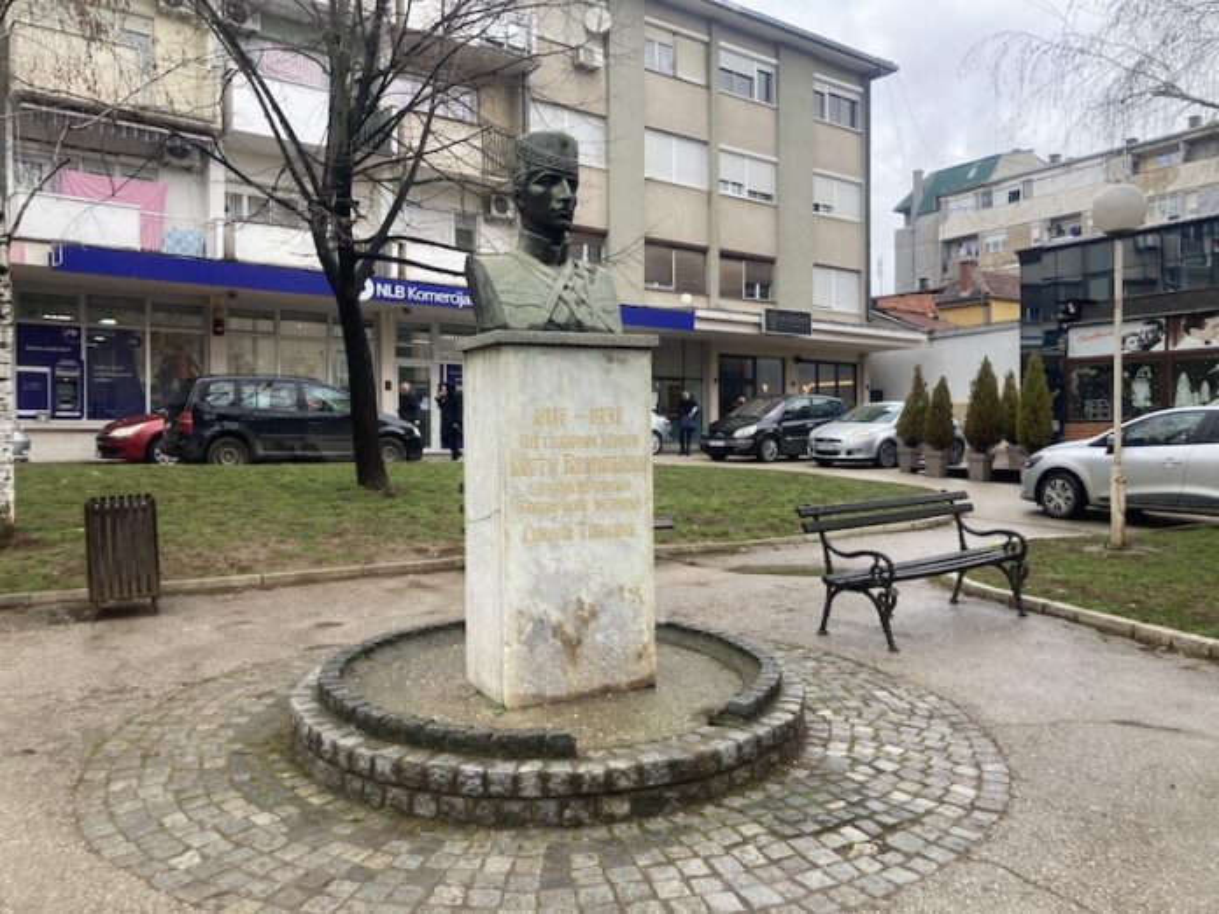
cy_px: 457
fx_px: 986
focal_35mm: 28
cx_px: 610
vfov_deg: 49.7
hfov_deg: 63.4
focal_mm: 3.99
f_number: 1.8
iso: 25
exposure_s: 1/121
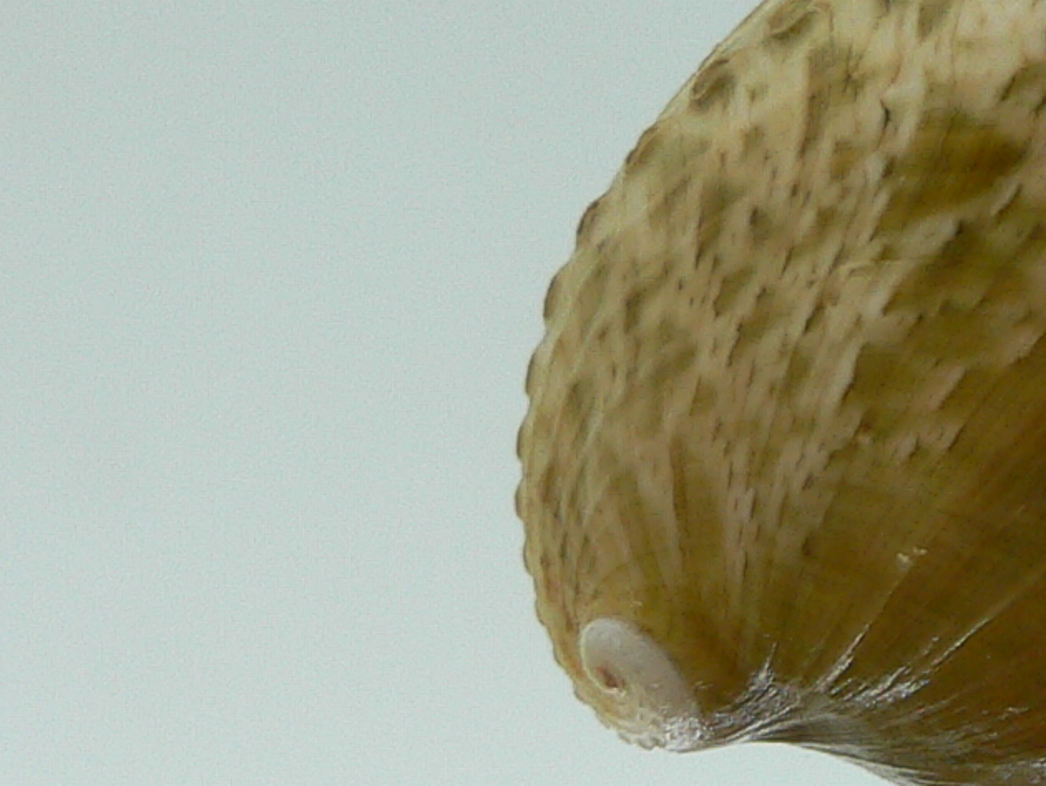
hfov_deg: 16.1
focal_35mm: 112
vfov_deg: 13.2
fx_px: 3386
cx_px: 1554
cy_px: 560
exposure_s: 1/60
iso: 80
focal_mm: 4.6
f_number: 2.8
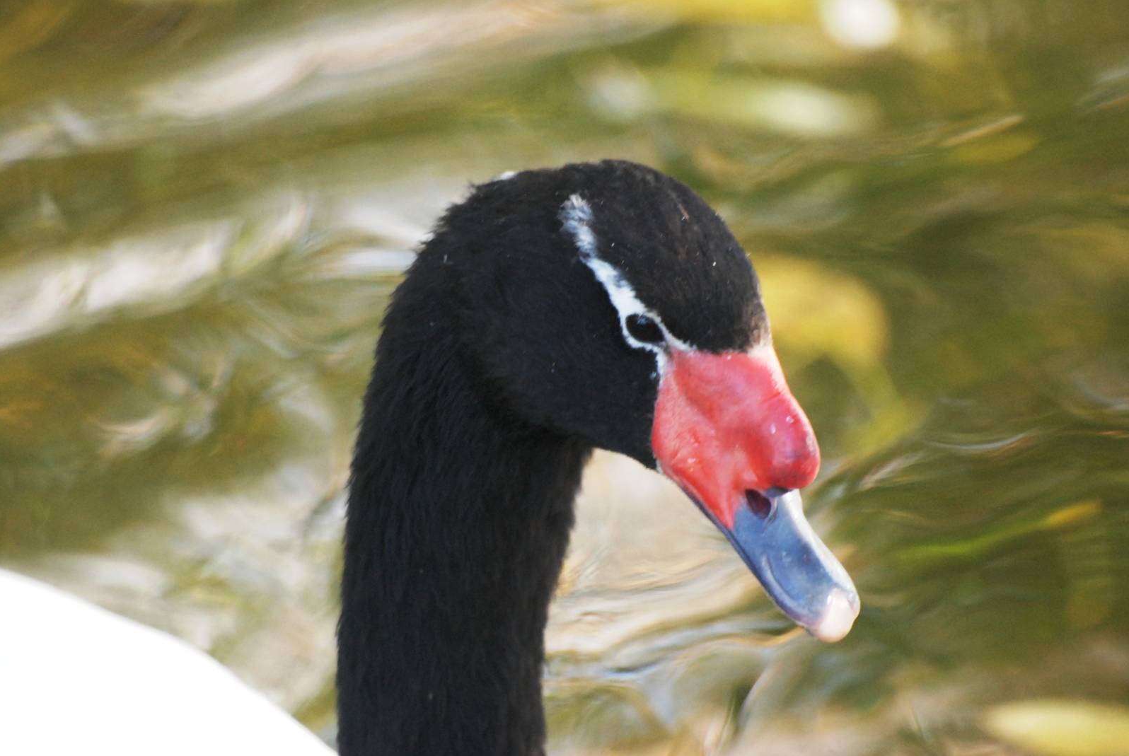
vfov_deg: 3.1
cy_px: 378
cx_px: 564
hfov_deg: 4.6
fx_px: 14163
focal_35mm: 451
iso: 1000
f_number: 5.6
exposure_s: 1/125
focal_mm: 300
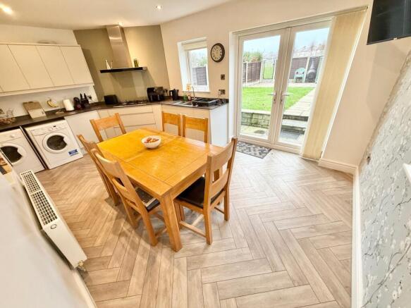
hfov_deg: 102.1
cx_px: 206
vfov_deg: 85.7
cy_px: 154
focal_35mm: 14
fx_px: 166
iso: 200
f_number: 2.2
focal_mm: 2.22
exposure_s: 1/100
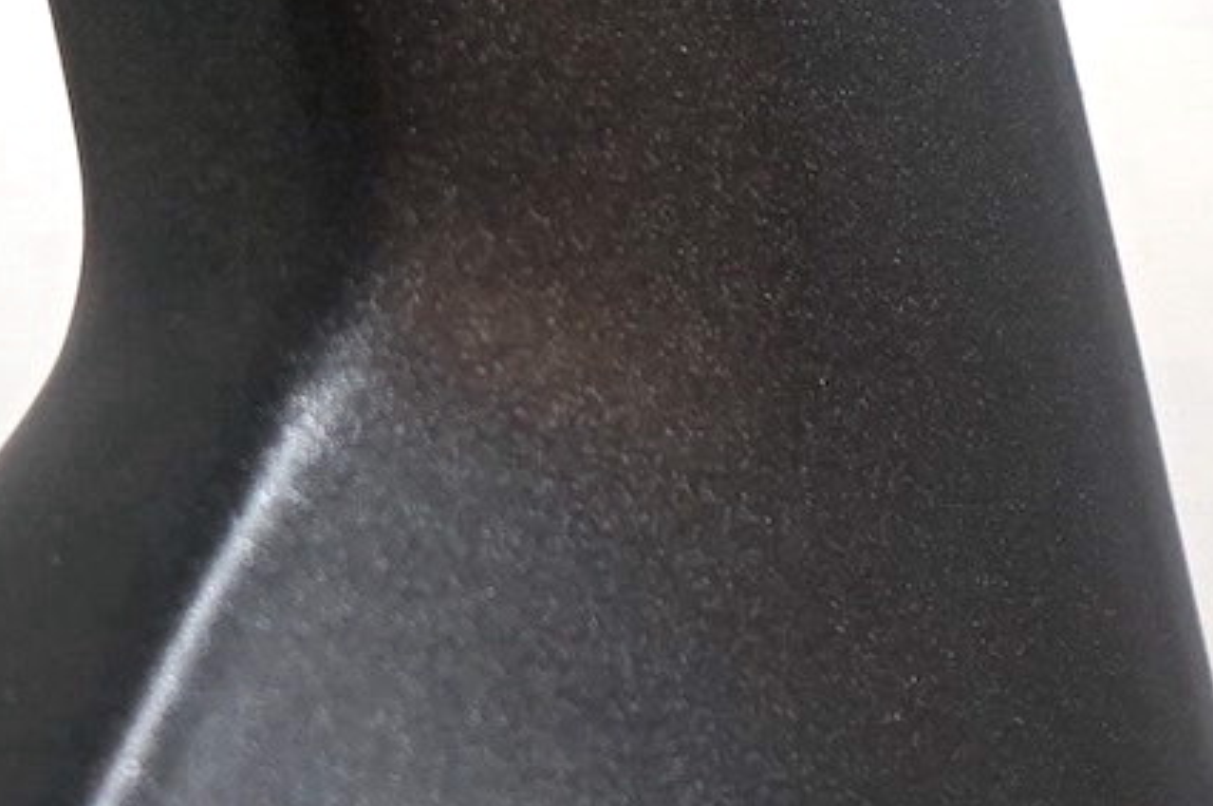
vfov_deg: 6.4
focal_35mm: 207
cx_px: 740
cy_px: -914
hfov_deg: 9.9
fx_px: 6967
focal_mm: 42
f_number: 5.6
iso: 1000
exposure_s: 1/60
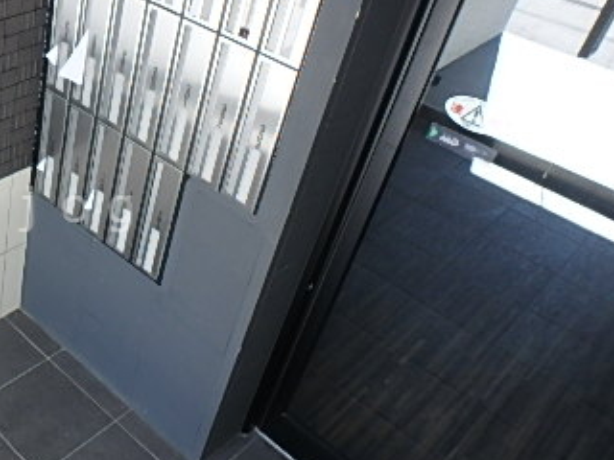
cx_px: 12
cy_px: 209
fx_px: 745
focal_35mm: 42
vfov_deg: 34.3
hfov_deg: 39.8
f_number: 3.5
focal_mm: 3.7
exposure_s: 1/40
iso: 200
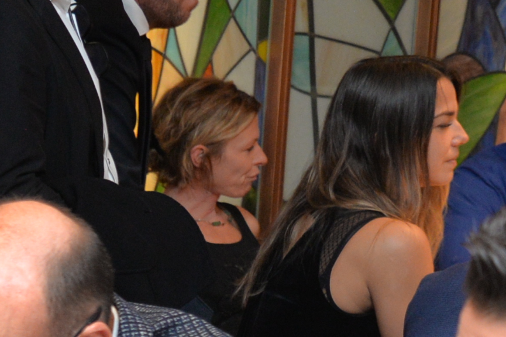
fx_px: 2346
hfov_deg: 11.4
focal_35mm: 167
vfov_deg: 8.1
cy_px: 421
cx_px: -424
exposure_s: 1/60
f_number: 4
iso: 800
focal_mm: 32
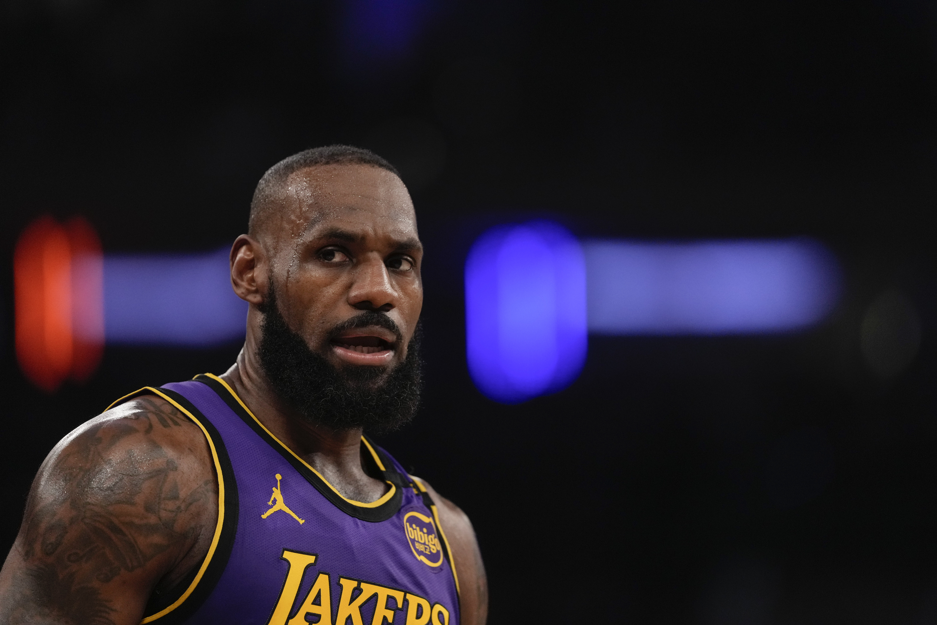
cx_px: 468
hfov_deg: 6.9
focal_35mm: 300
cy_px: 312
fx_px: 7808
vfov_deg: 4.6
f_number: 2.8
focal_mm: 300
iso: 3200
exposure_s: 1/1600
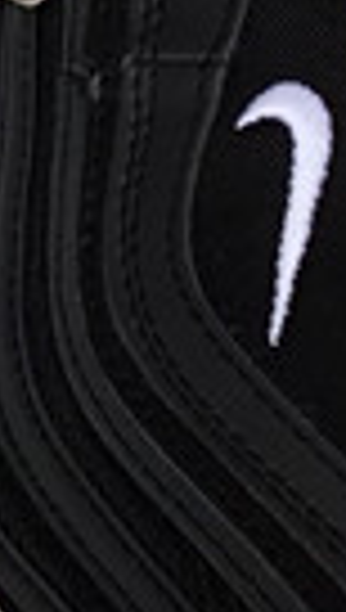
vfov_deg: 9.2
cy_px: -520
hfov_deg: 5.3
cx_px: -481
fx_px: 3619
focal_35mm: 223
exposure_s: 1/131
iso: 25
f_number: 2.4
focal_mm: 3.3
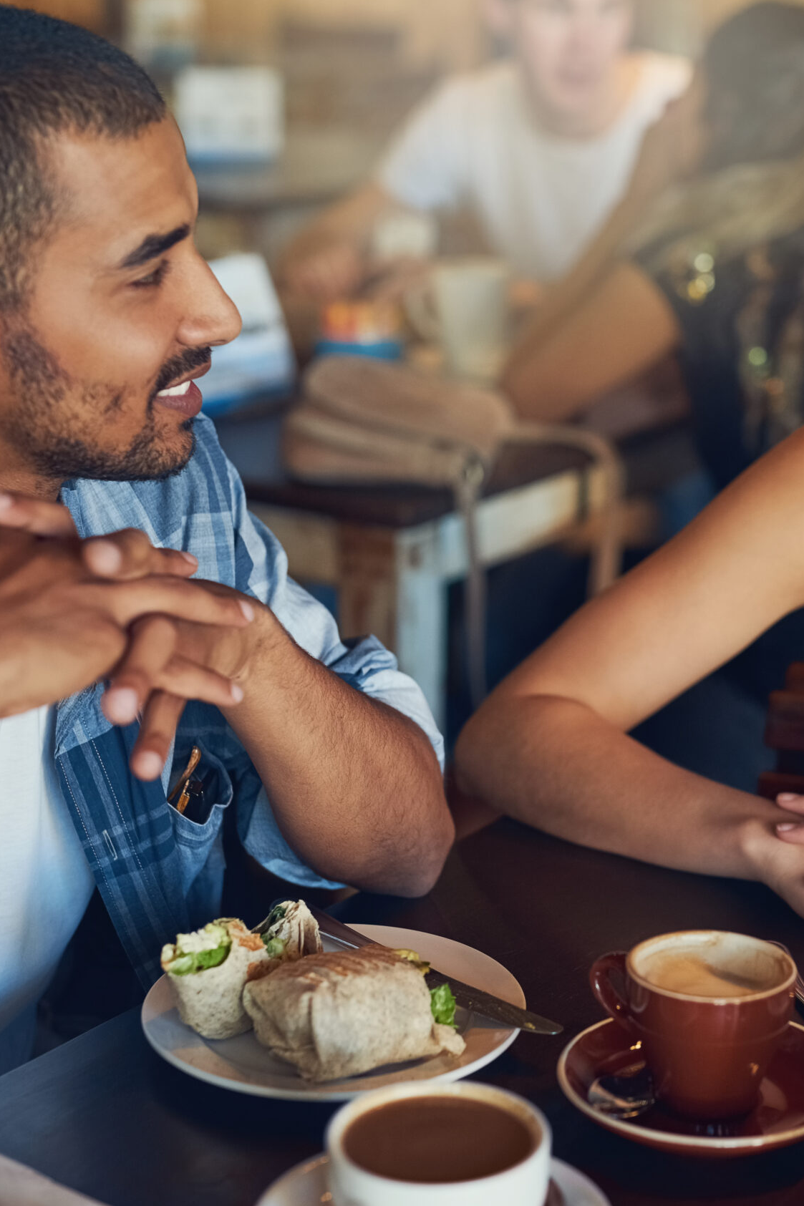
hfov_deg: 17.9
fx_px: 2546
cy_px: 599
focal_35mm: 76
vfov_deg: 26.7
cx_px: 537
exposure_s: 1/200
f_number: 2.2
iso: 400
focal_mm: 50
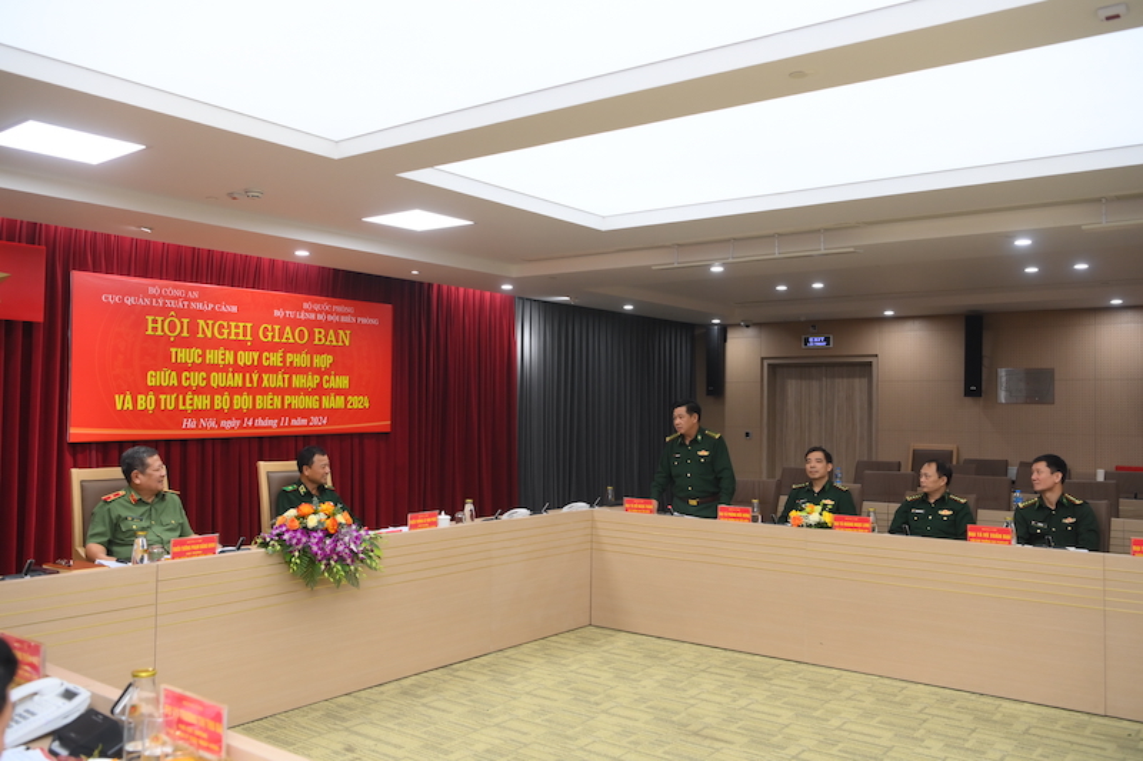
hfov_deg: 58.7
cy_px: 380
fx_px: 1016
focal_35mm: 32
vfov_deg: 41.1
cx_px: 572
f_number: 4.5
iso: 1000
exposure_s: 1/160
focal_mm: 32
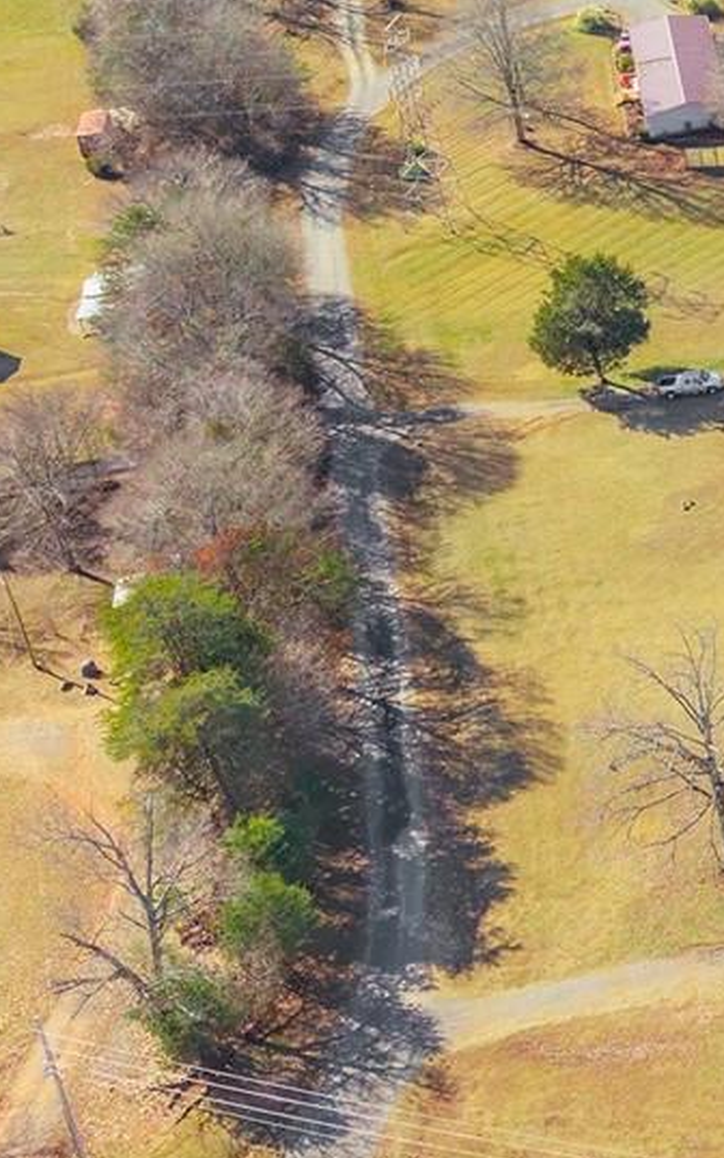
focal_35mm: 97
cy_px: -71
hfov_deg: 11.0
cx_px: 1836
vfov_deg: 20.5
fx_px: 3060
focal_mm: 8.67
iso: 210
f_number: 1.8
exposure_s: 1/2500
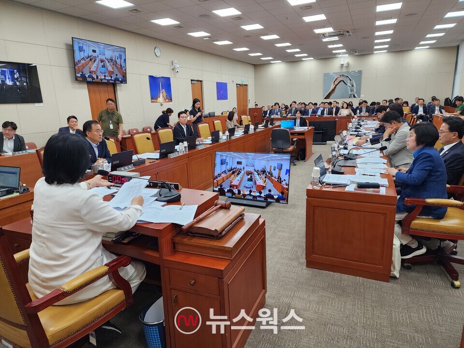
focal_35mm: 23
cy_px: 174
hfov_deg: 73.9
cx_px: 232
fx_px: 308
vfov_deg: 58.9
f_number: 1.8
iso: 100
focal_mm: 6.4
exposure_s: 1/120
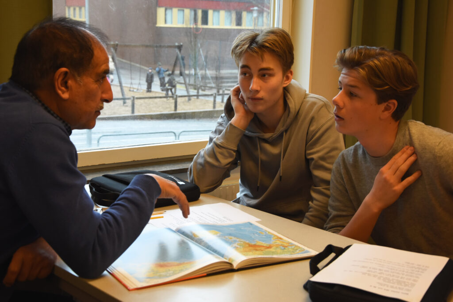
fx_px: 661
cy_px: 151
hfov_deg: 37.8
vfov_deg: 25.8
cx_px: 226
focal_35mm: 52
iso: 800
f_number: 5.6
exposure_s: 1/125
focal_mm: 35
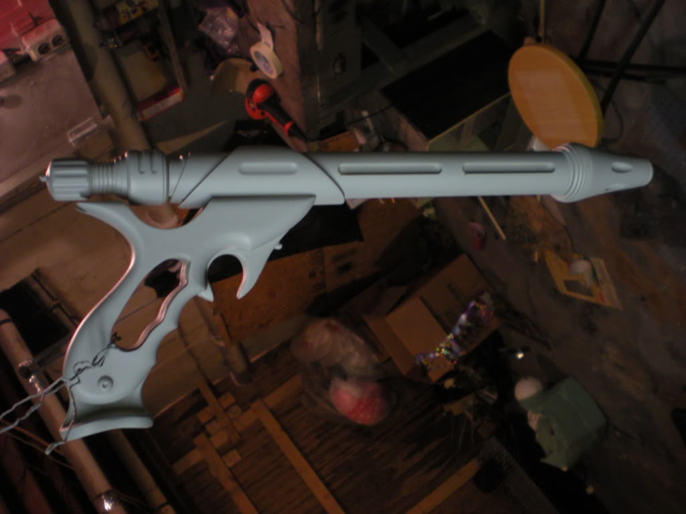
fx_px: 753
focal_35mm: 38
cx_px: 343
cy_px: 257
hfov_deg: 49.0
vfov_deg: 37.7
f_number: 3.1
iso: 200
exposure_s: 1/15
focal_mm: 6.3
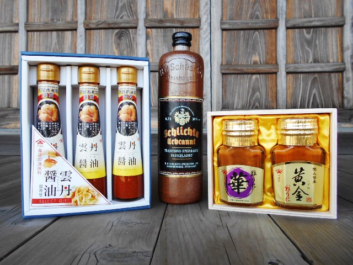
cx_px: 176
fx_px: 265
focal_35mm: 26
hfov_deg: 67.3
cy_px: 132
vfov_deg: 53.1
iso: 80
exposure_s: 1/80
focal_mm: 4.6
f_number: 3.2
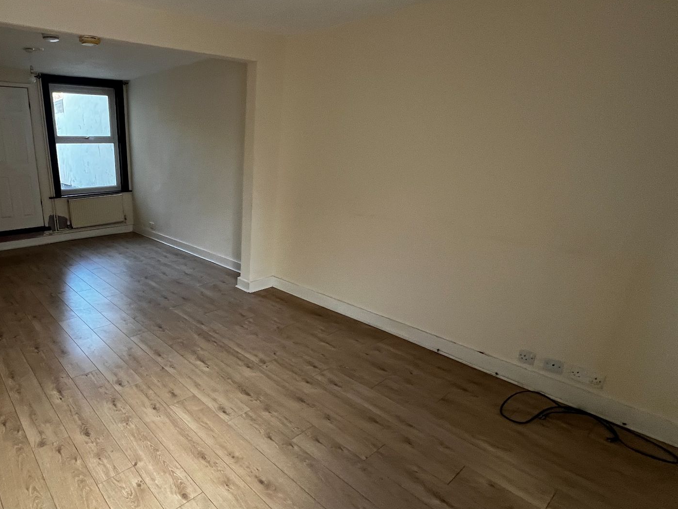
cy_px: 267
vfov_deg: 68.7
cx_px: 206
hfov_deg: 80.7
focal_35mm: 19
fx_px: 372
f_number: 1.8
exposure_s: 1/87
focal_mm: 1.57
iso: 250
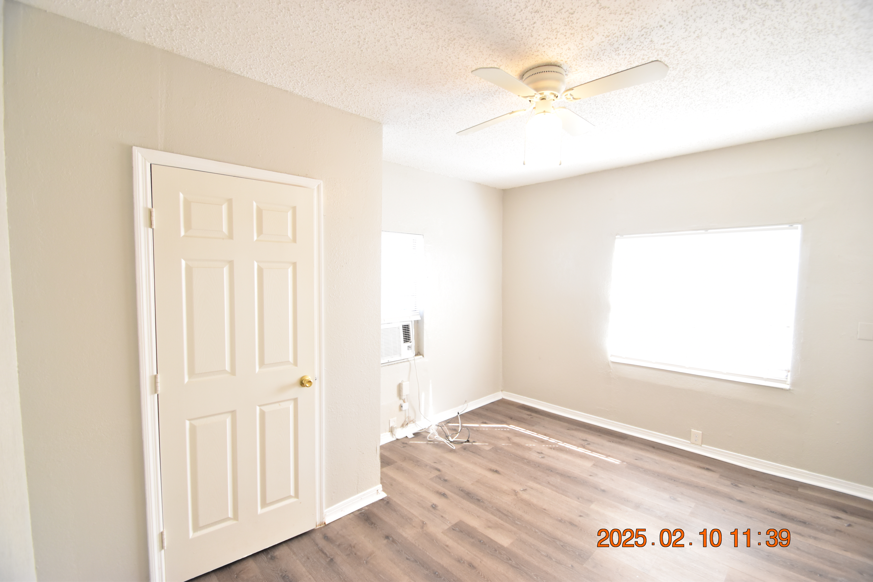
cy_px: 291
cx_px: 436
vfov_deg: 77.3
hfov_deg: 100.4
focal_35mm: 15
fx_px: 364
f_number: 4.5
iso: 800
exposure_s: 1/80
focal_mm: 10
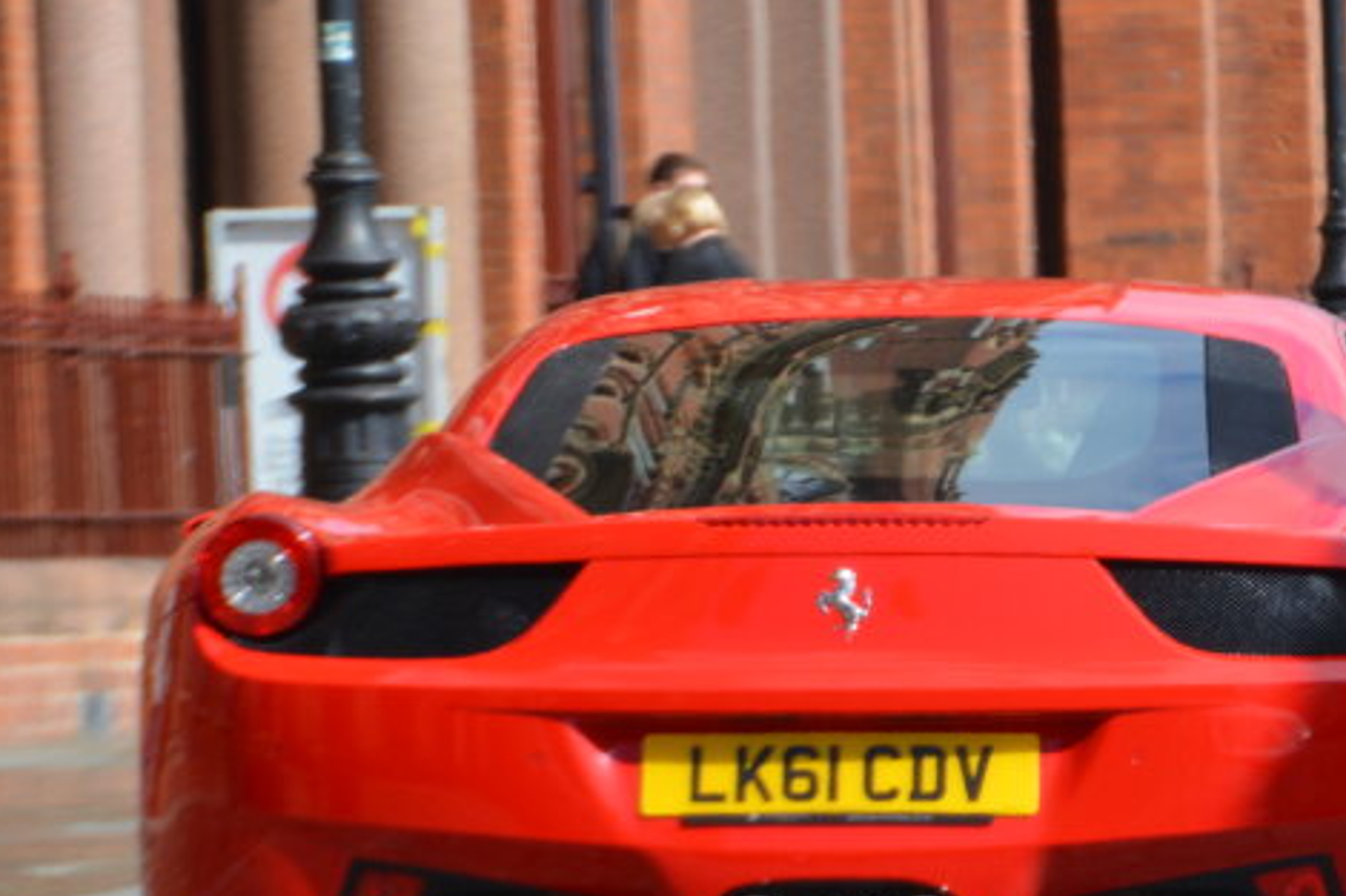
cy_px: 540
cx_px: 1085
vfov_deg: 2.5
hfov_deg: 3.7
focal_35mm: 556
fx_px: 20780
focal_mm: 170
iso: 200
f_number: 6.3
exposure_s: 1/640
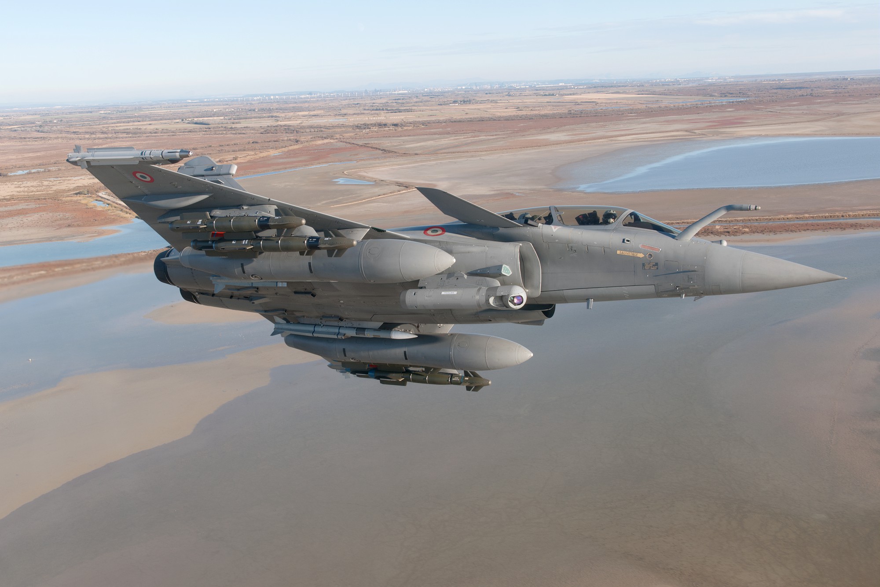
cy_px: 294
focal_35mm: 32
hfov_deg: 58.7
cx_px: 440
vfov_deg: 41.1
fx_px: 782
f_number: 8
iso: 200
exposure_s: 1/320
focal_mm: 32
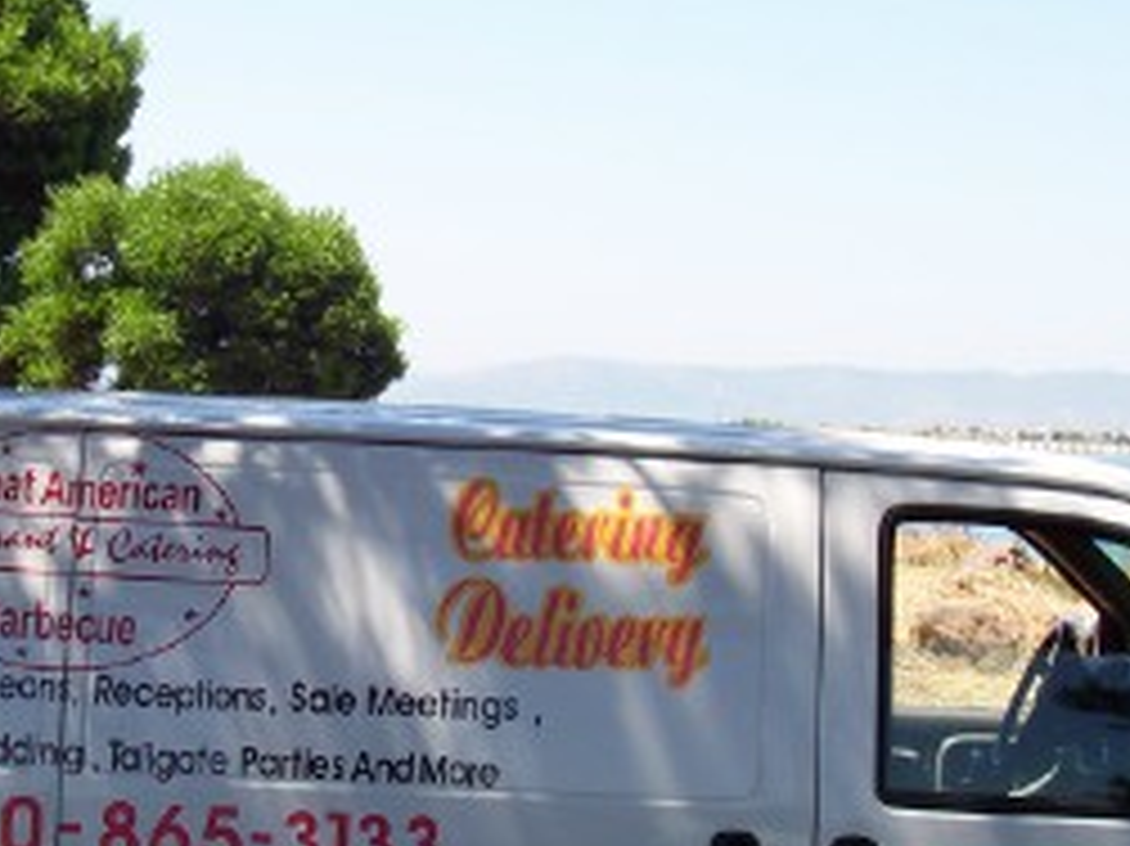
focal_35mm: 91
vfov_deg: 16.2
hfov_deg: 21.4
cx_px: 351
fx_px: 2969
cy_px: 482
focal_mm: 8.6
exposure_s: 1/180
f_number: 6.7
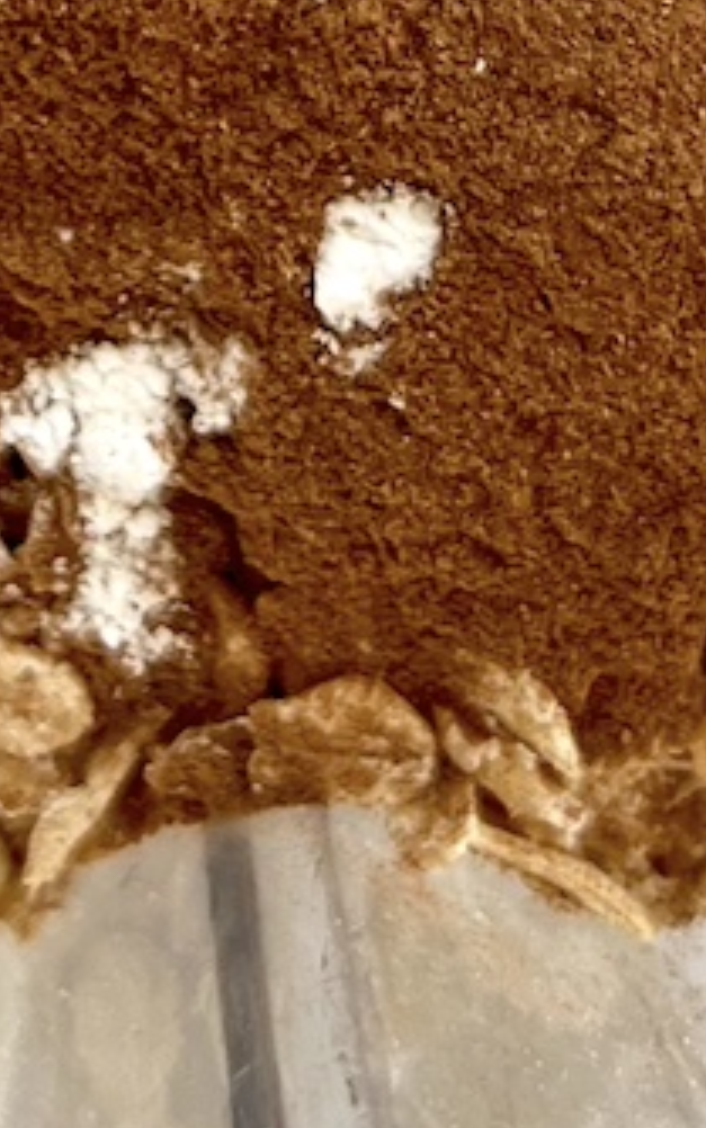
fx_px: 4060
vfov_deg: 14.4
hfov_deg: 9.9
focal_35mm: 132
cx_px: 37
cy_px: -716
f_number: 1.5
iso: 64
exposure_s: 1/121
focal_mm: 5.7
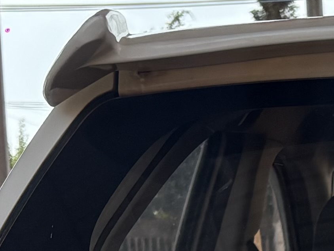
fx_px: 1698
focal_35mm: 176
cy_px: 450
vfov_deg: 8.1
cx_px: 554
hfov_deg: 10.7
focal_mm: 5.96
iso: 64
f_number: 1.6
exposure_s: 1/2208
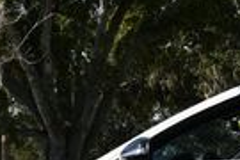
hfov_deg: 8.9
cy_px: 89
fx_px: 1520
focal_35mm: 228
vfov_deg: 6.0
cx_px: 322
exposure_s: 1/250
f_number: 8
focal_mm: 24
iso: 100
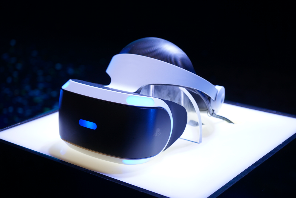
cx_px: 148
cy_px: 99
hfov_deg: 31.9
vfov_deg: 21.6
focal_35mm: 63
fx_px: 518
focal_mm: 63
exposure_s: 1/80
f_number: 5.6
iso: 200
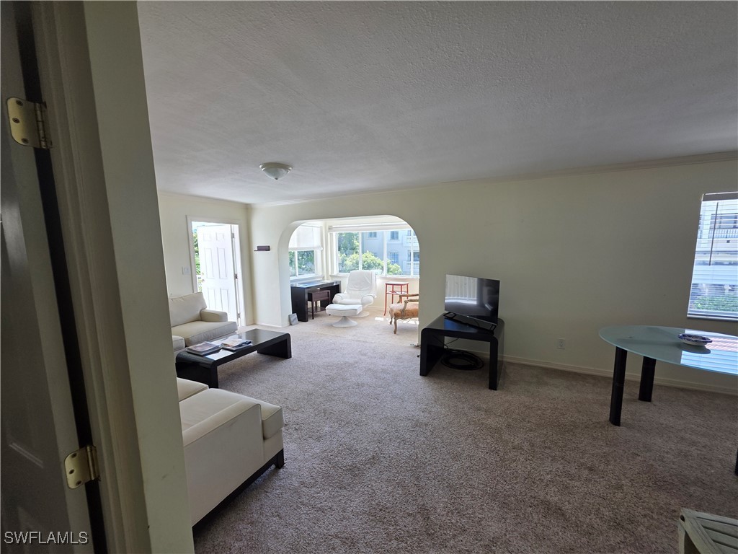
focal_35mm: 13
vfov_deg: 89.9
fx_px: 277
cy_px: 277
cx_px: 369
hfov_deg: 106.2
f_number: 1.9
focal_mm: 2.2
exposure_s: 1/174
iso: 40
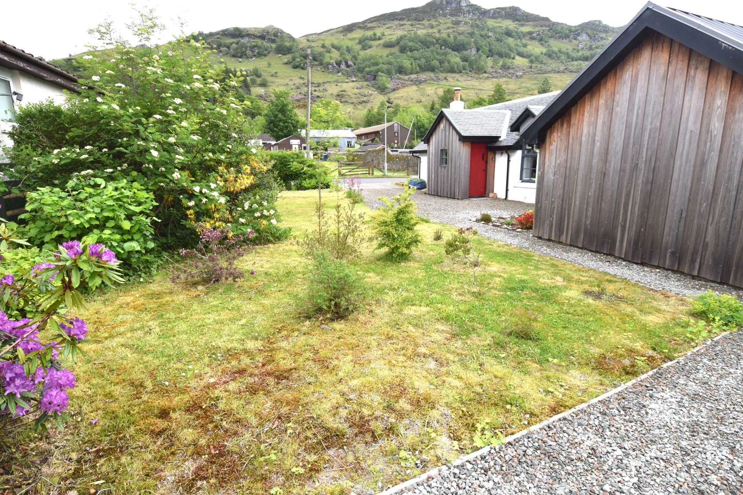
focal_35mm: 17
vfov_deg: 70.4
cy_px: 233
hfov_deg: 93.3
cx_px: 369
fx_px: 351
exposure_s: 1/250
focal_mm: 10
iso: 320
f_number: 8
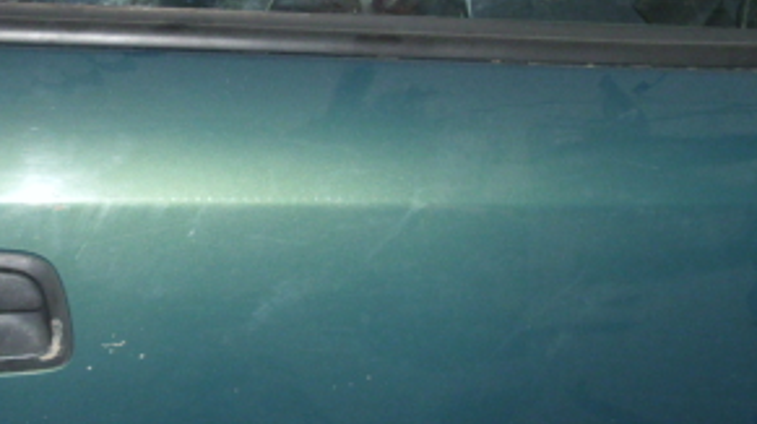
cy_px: 125
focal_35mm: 84
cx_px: 388
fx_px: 1684
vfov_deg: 14.3
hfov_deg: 25.3
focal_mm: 6.2
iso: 200
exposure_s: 1/60
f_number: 3
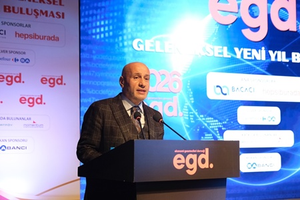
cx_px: 150
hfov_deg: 32.4
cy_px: 100
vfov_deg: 21.9
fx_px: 517
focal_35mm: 62
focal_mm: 41.4
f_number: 2.8
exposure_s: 1/250
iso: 2500
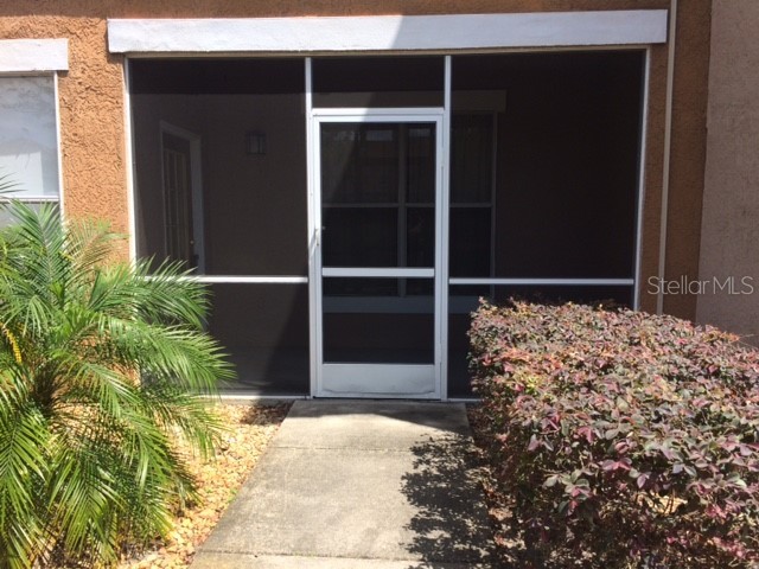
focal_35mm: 29
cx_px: 380
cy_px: 284
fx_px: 636
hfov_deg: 61.7
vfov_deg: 48.2
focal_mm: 4.15
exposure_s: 1/1208
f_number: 2.2
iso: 32
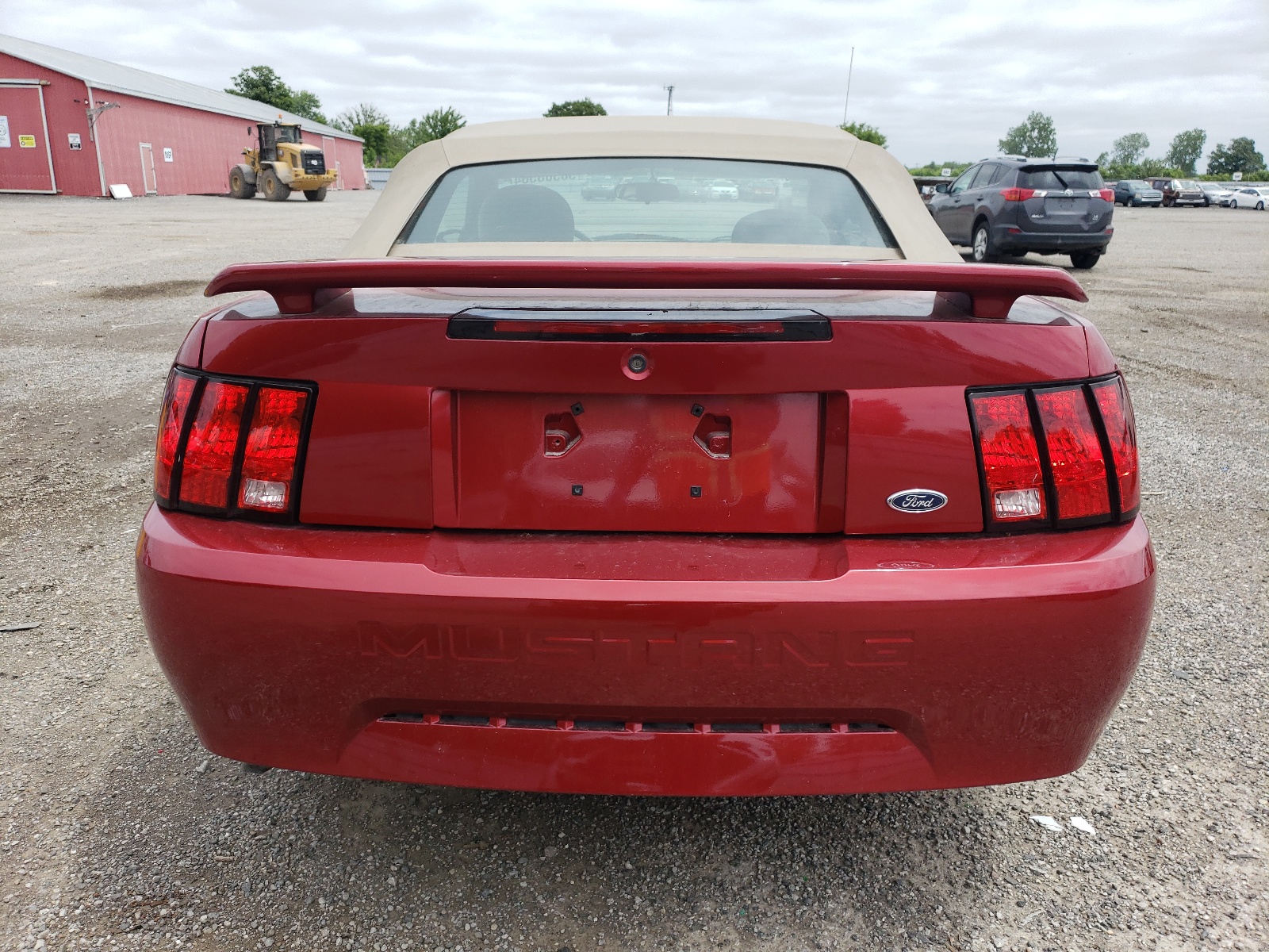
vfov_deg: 53.1
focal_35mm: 26
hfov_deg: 67.3
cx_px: 634
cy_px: 476
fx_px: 953
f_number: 1.5
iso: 50
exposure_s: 1/2500
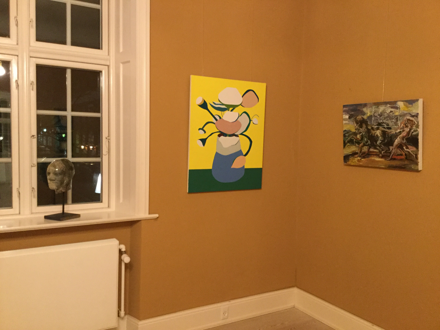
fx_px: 394
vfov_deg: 45.4
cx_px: 220
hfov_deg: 58.4
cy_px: 165
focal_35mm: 31
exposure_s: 1/20
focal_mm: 3.3
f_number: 2.4
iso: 200
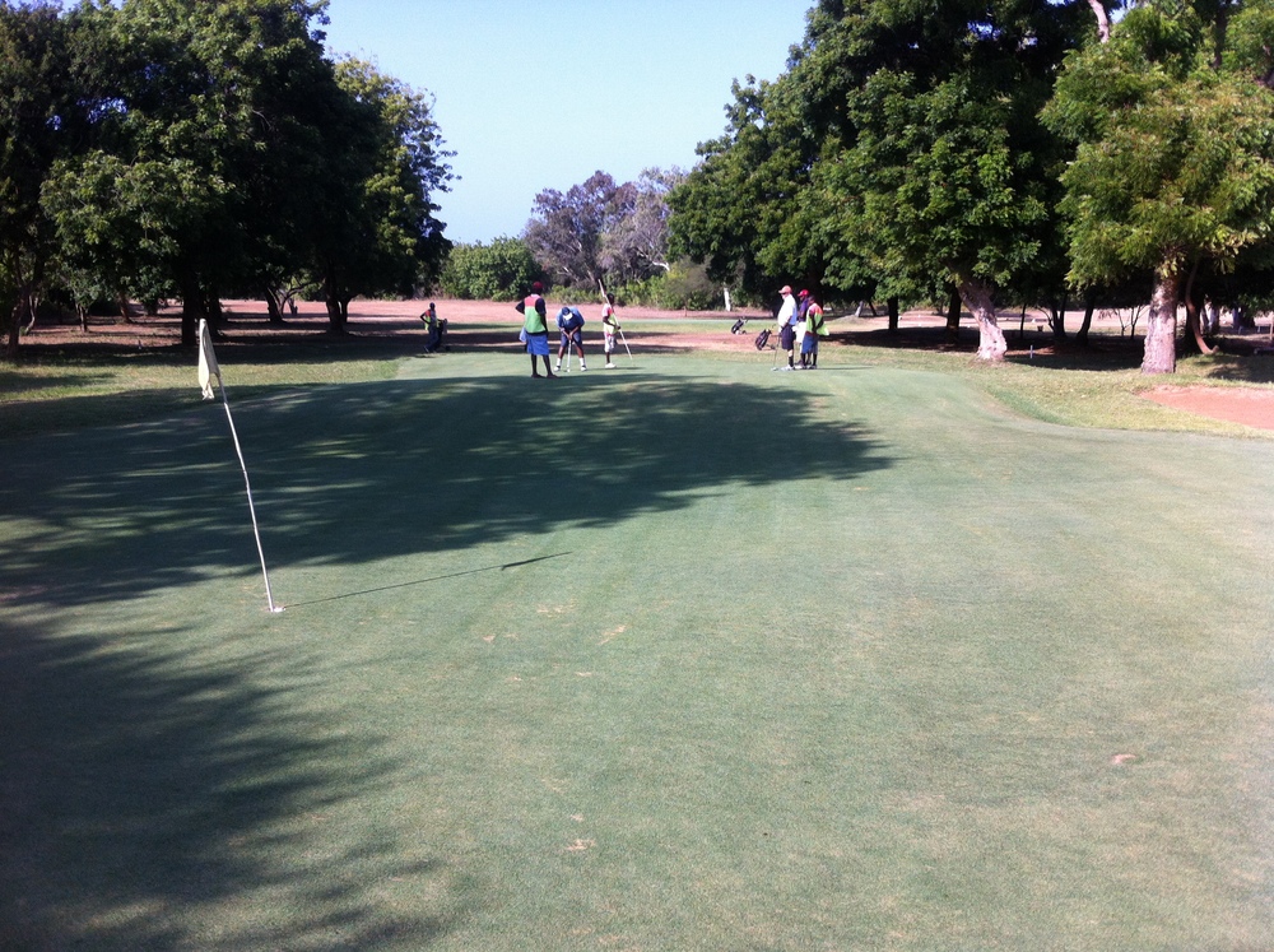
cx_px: 637
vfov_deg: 40.6
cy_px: 476
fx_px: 1286
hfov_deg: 52.7
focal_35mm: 35
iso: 80
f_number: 2.8
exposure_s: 1/794
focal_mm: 3.85
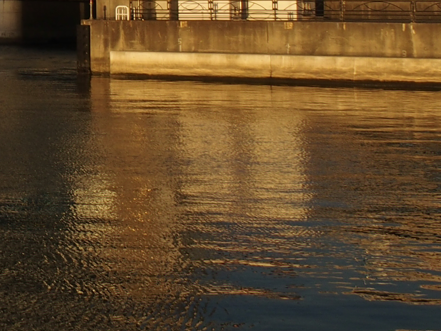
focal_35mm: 108
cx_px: -220
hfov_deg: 16.6
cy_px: -153
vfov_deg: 13.0
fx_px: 1376
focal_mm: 7.4
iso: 100
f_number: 5.6
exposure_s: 1/400
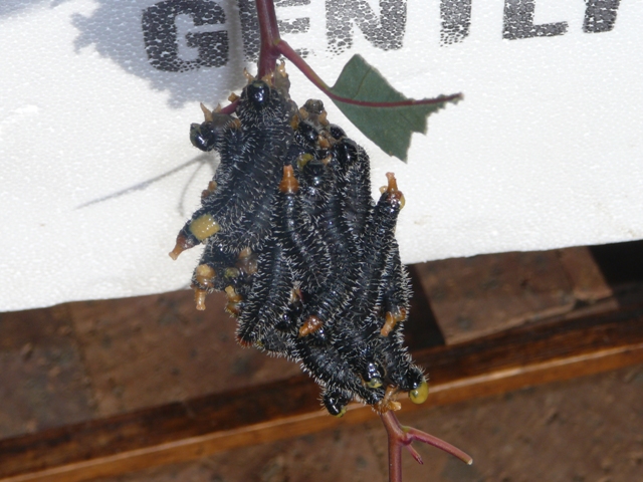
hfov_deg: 16.7
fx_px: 2192
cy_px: 241
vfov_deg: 12.6
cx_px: 322
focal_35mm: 118
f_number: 6.3
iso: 80
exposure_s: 1/500
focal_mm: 17.6
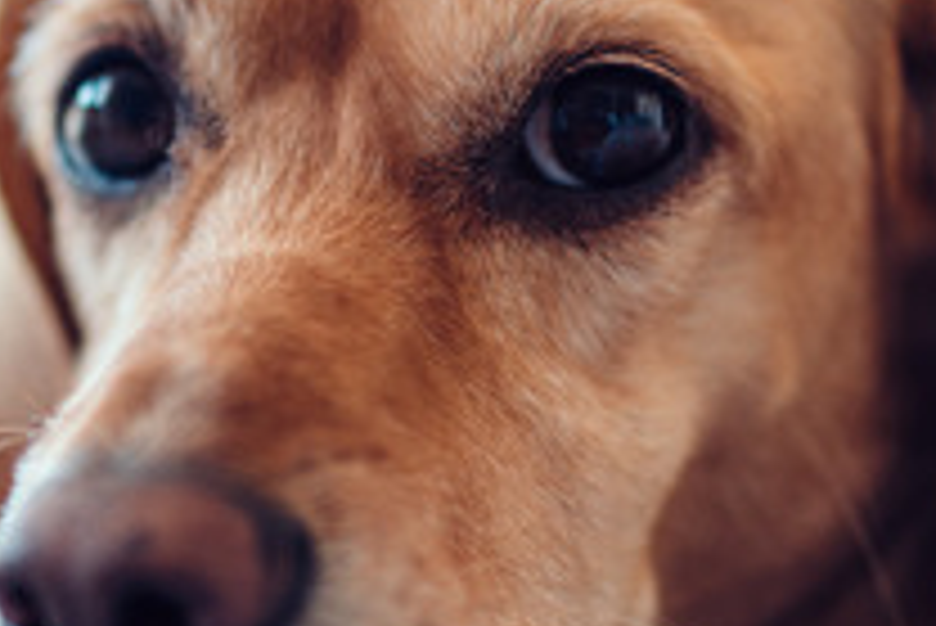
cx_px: 270
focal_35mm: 131
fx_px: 3408
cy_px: 383
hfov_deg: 15.6
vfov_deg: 10.5
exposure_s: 1/160
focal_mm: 35
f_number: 1.4
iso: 250
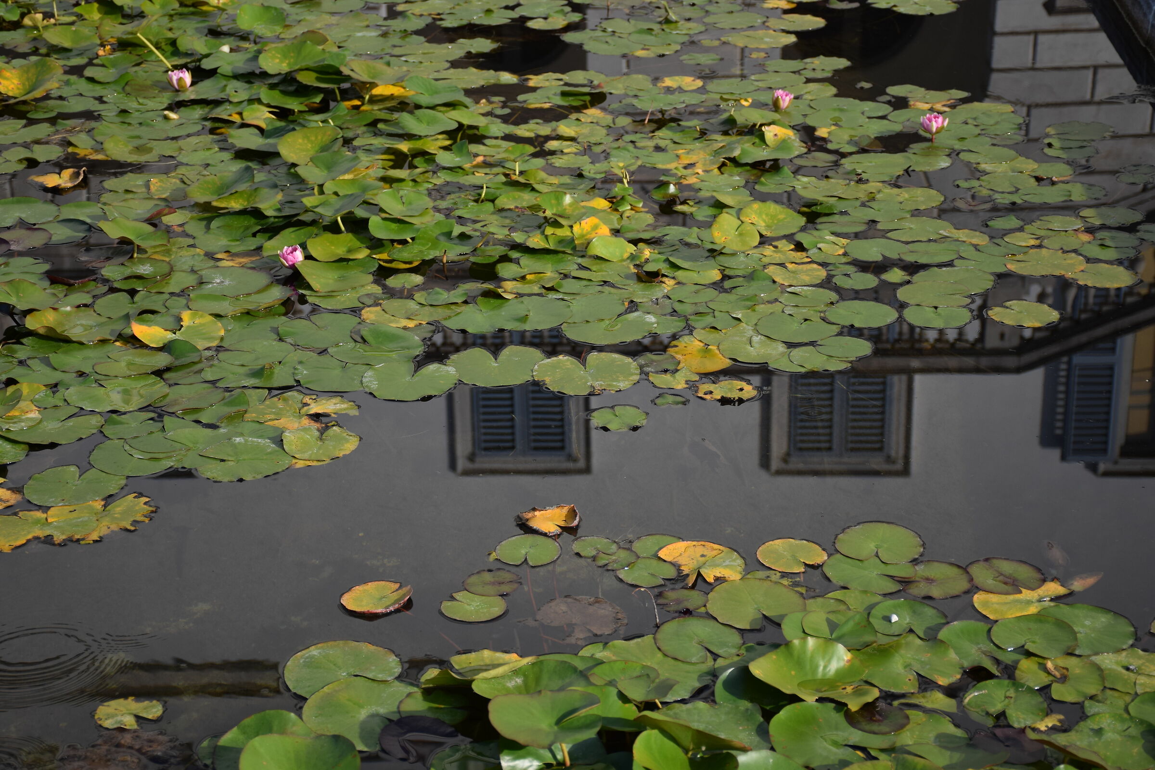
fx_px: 2310
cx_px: 578
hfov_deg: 28.1
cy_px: 385
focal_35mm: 72
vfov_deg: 18.9
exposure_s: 1/640
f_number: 4.5
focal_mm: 48
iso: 100
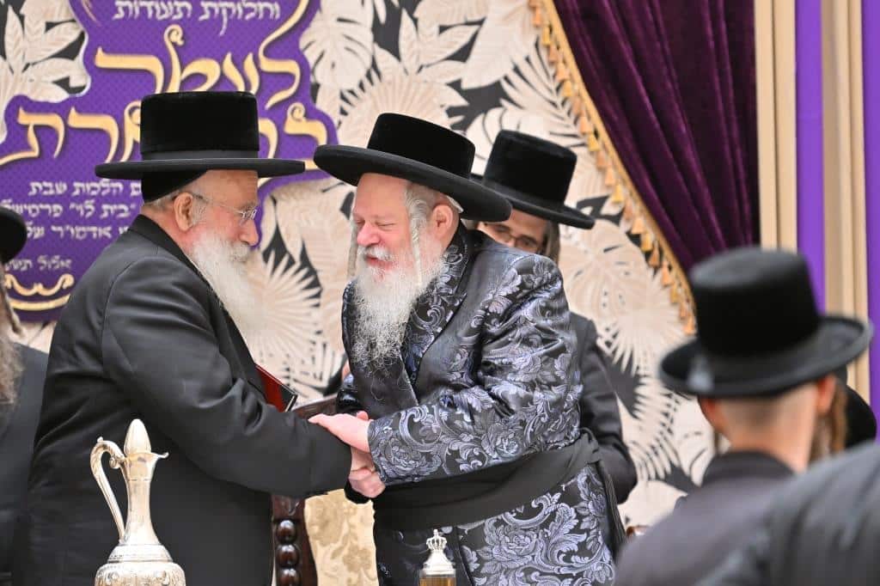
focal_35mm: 277
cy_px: 293
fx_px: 6769
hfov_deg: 7.4
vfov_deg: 5.0
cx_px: 440
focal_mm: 185
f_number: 2.8
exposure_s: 1/200
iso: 640
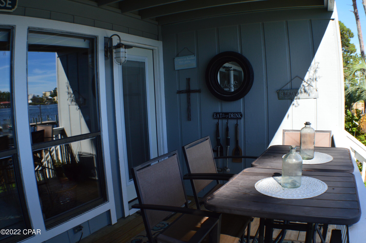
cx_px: 183
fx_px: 396
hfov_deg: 49.6
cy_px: 122
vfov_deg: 34.1
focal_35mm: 39
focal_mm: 26
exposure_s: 1/250
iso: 400
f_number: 10
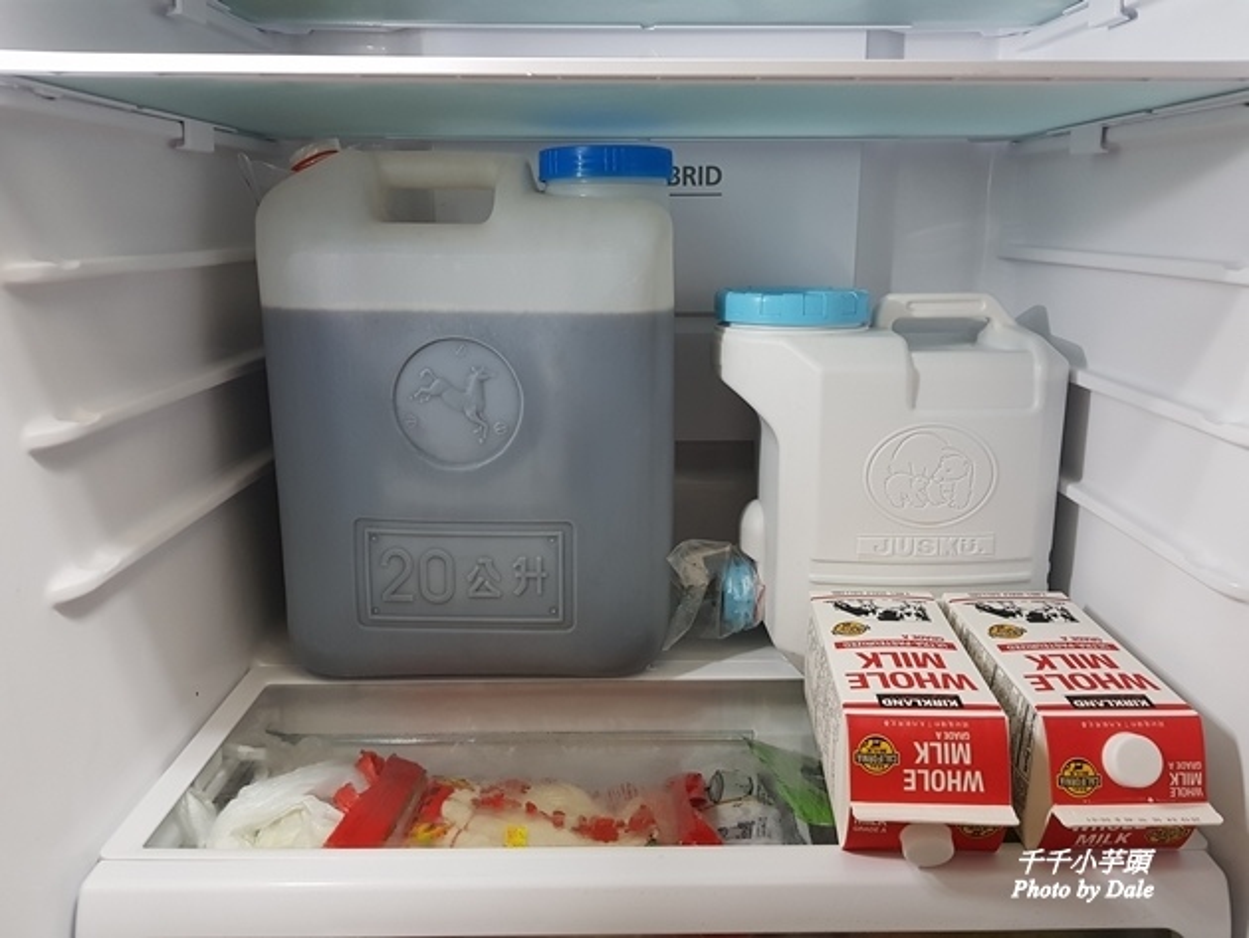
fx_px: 938
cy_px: 469
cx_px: 624
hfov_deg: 67.3
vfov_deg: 53.1
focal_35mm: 26
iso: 200
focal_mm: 4.3
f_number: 1.7
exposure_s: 1/15
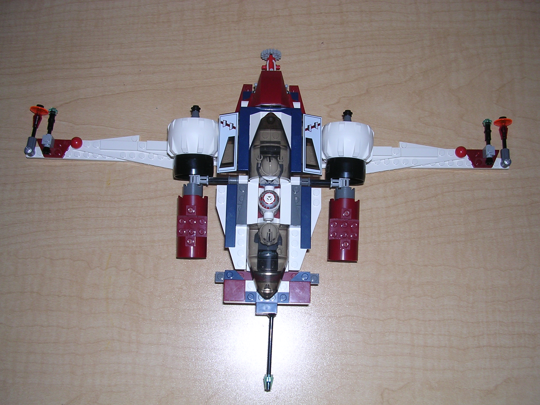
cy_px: 202
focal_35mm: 38
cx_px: 270
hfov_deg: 49.0
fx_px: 593
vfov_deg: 37.7
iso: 100
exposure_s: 1/60.1
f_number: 2.8
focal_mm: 5.8
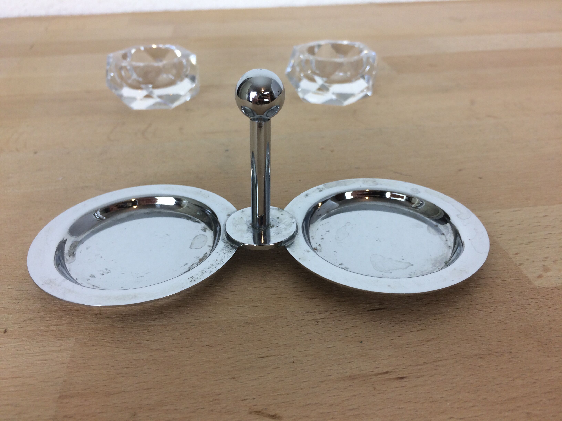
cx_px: 281
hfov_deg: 61.7
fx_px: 471
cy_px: 210
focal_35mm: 29
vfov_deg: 48.2
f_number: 2.2
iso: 50
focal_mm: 4.15
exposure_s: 1/50
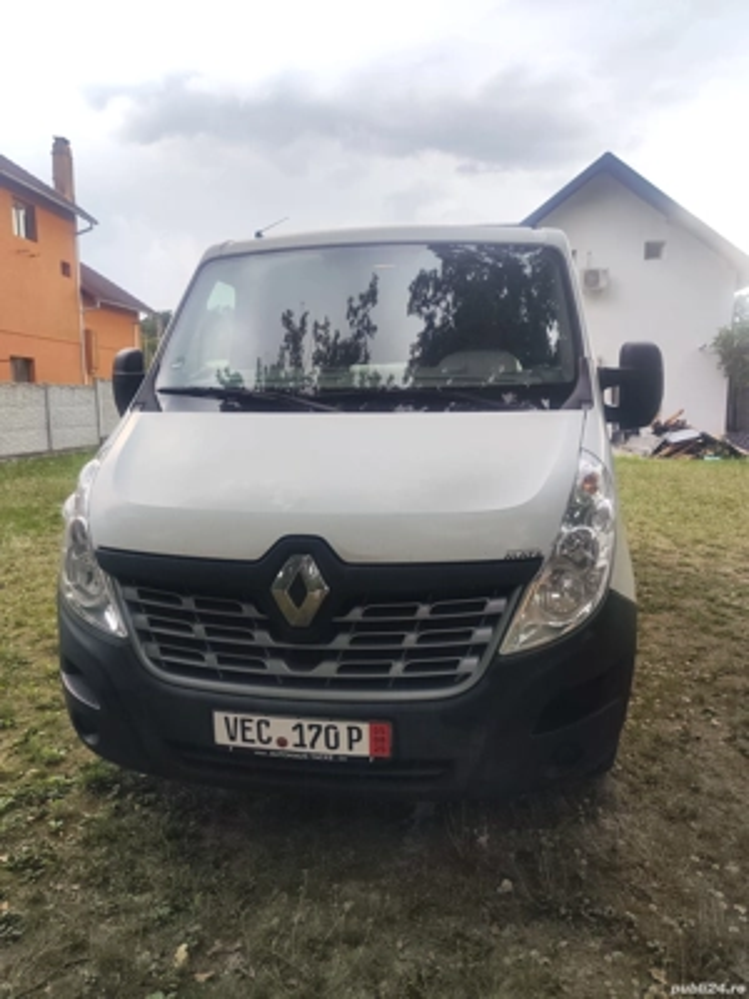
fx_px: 664
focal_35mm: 23
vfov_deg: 73.9
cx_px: 374
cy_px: 500
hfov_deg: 58.9
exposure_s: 1/100
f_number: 1.69
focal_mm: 7.01
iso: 92
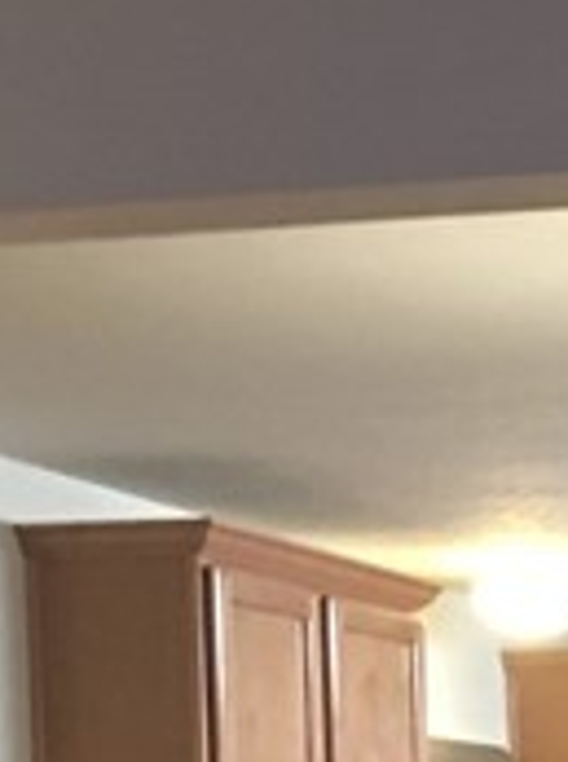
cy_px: 1370
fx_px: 3777
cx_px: 1088
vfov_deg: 10.8
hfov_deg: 8.2
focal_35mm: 172
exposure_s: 1/4
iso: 50
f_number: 2.2
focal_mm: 4.15
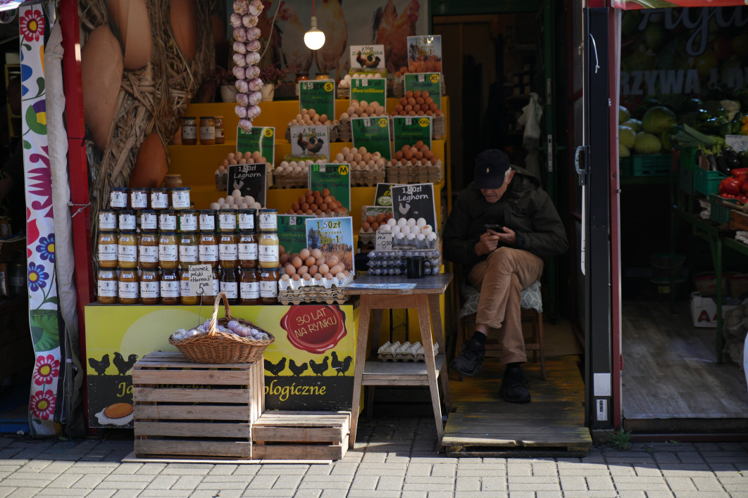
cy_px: 249
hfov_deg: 33.4
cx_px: 374
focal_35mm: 60
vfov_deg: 22.6
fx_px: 1247
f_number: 2.8
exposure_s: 1/1000
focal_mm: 60
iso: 400
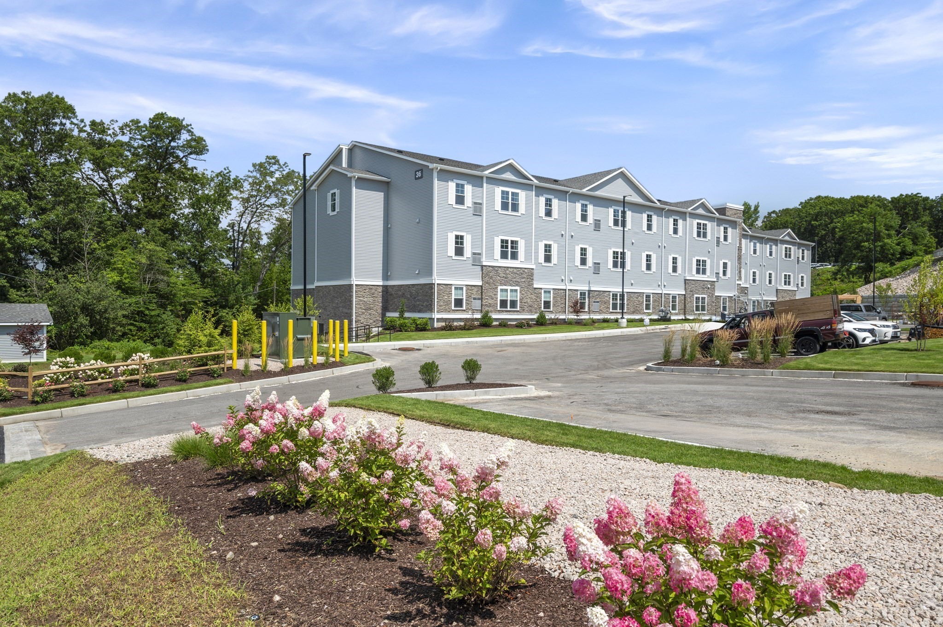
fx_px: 602
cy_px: 314
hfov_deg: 76.1
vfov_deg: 55.1
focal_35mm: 23
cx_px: 472
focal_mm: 23
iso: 100
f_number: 8
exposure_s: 1/160
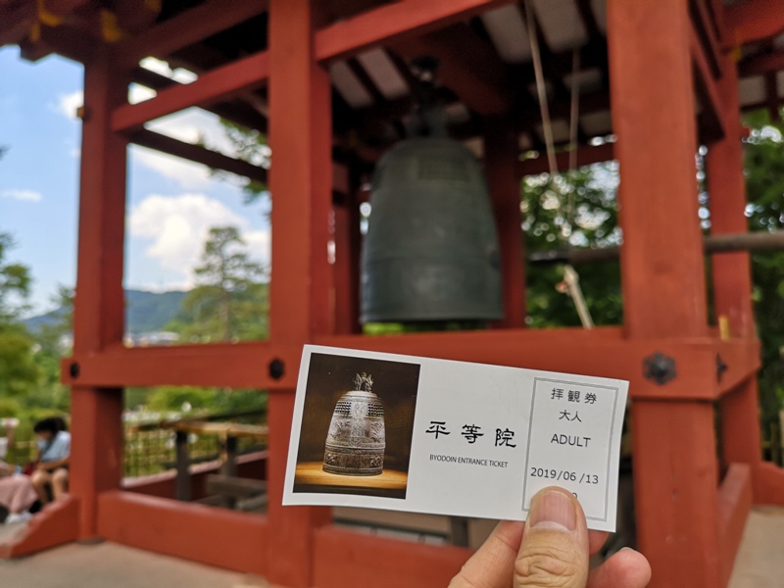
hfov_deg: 65.3
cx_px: 392
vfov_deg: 51.4
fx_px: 612
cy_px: 294
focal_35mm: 27
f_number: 1.8
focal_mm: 3.95
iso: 50
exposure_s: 1/791
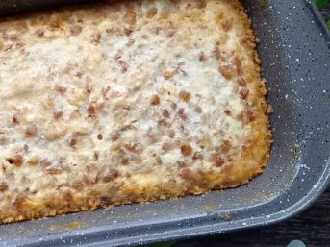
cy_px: 96
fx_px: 486
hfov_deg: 35.7
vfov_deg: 28.5
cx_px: 46
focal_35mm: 51
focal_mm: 4.65
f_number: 1.8
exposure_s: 1/50
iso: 400
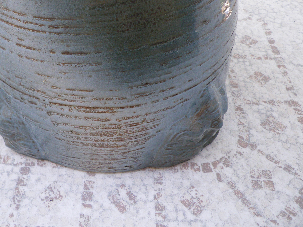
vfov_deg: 38.4
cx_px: 111
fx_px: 324
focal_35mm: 37
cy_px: 83
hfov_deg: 49.6
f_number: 2.6
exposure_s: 1/160
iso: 64
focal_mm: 4.9
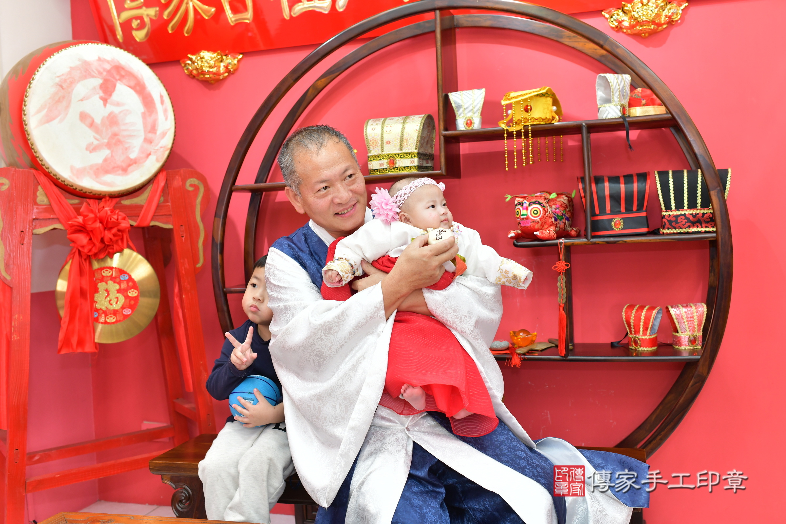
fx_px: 764
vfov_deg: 37.9
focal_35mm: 35
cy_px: 262
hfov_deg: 54.4
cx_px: 393
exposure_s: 1/200
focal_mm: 35
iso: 800
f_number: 4.5
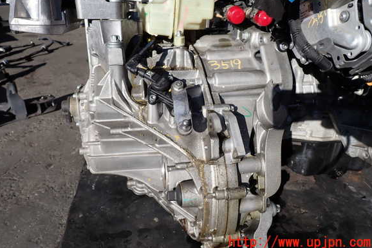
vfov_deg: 47.7
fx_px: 279
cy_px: 106
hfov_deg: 67.4
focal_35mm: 27
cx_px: 181
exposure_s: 1/200
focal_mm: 4.5
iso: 100
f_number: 8
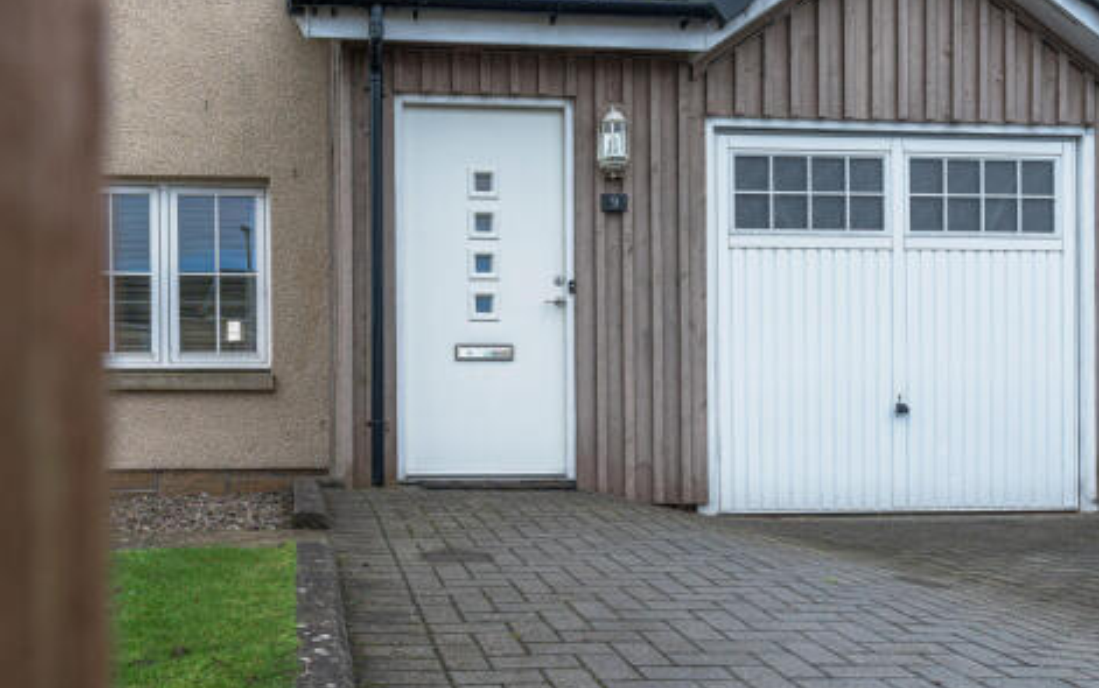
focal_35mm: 36
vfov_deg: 35.4
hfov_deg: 54.0
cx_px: 553
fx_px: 1079
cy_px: 358
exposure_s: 1/320
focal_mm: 35
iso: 400
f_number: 8
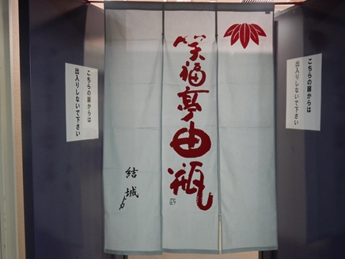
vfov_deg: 38.7
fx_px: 369
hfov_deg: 50.1
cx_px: 172
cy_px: 129
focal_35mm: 37
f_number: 4
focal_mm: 6.4
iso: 400
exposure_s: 1/8
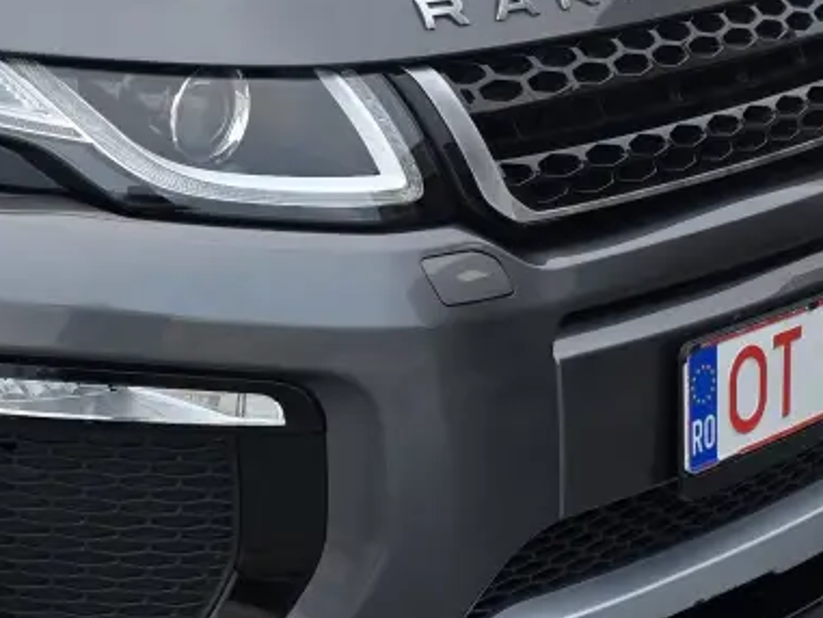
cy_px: 177
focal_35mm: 87
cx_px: -110
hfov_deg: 21.2
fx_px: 2069
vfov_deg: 16.9
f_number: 1.7
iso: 40
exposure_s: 1/180
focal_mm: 6.3
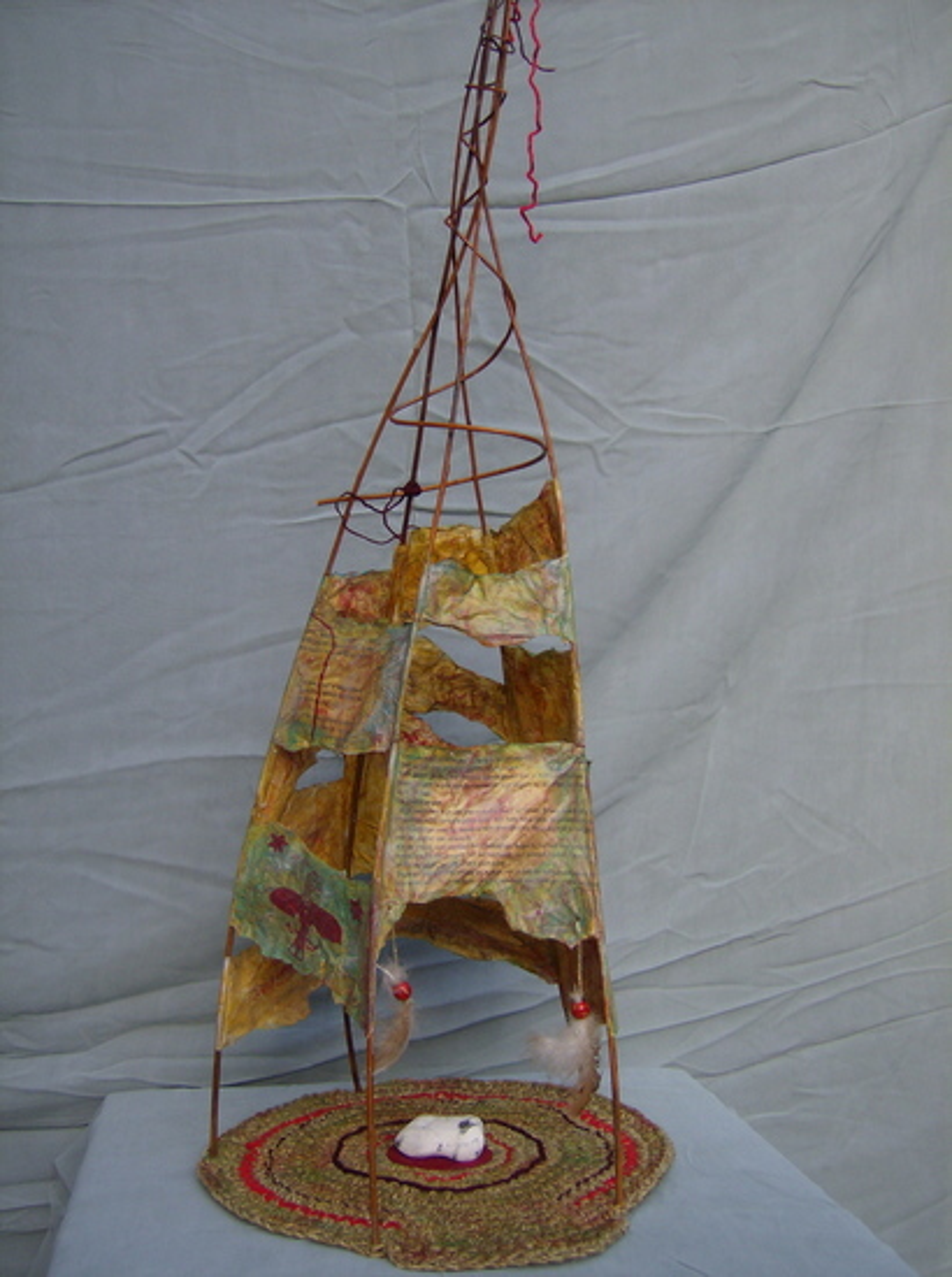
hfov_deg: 39.5
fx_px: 1325
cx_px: 476
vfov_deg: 51.5
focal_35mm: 36
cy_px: 638
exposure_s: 1/252
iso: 100
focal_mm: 6
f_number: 2.8
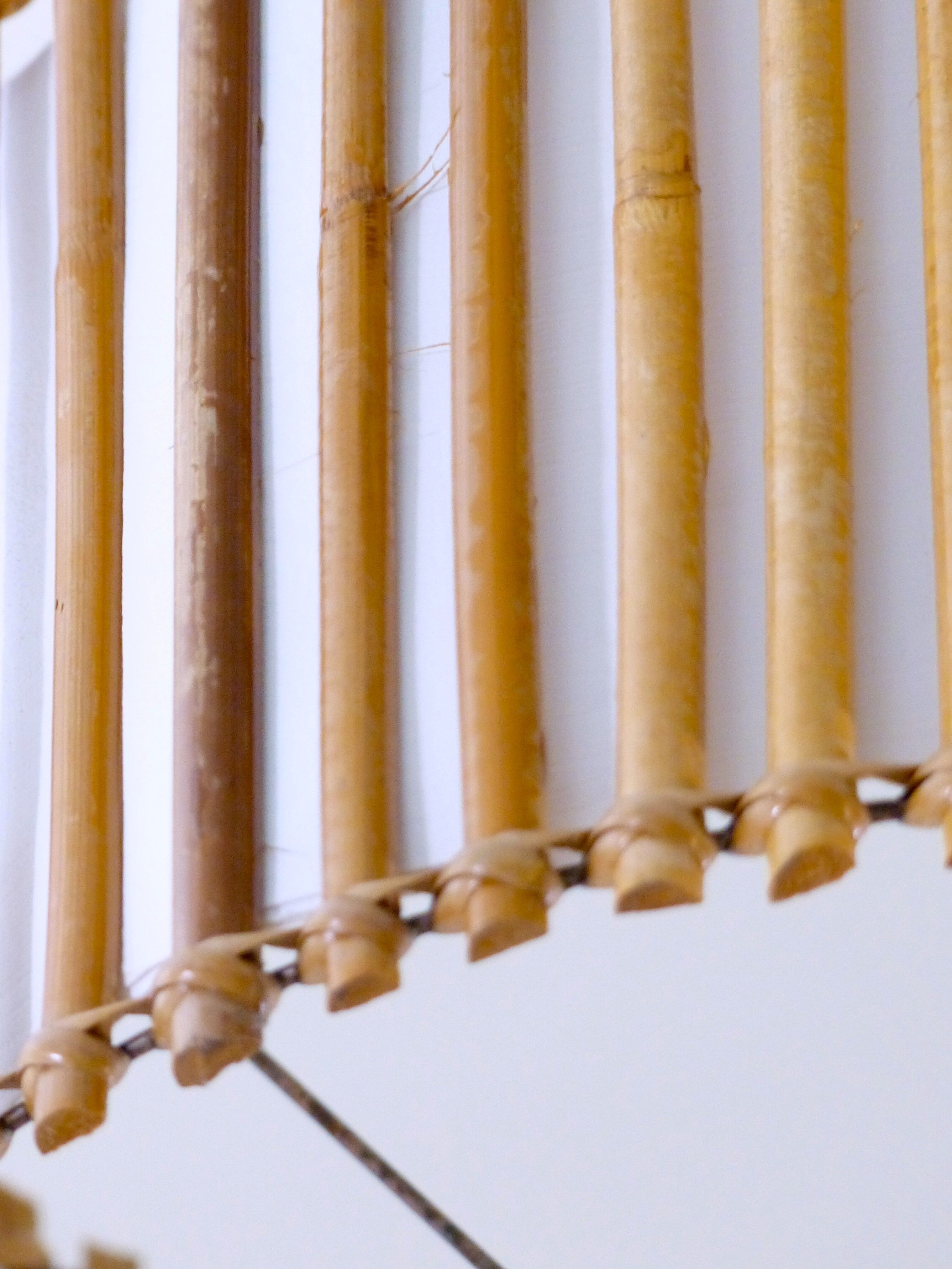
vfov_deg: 5.7
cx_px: 476
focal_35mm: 345
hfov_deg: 4.3
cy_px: 634
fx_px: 12647
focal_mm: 62.1
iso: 400
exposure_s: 1/30
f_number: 2.8
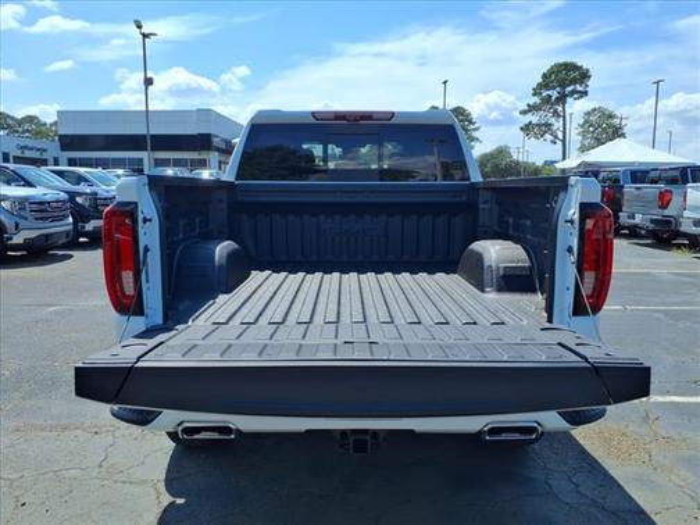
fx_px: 546
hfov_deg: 65.3
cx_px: 350
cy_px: 262
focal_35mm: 27
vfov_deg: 51.4
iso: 40
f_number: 1.9
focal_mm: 3.58
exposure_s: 1/2500
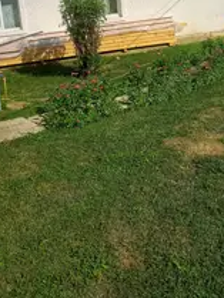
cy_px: 14
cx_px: 103
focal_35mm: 46
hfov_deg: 31.5
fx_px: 396
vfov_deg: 37.7
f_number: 1.8
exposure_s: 1/1429
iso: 50
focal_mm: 5.23
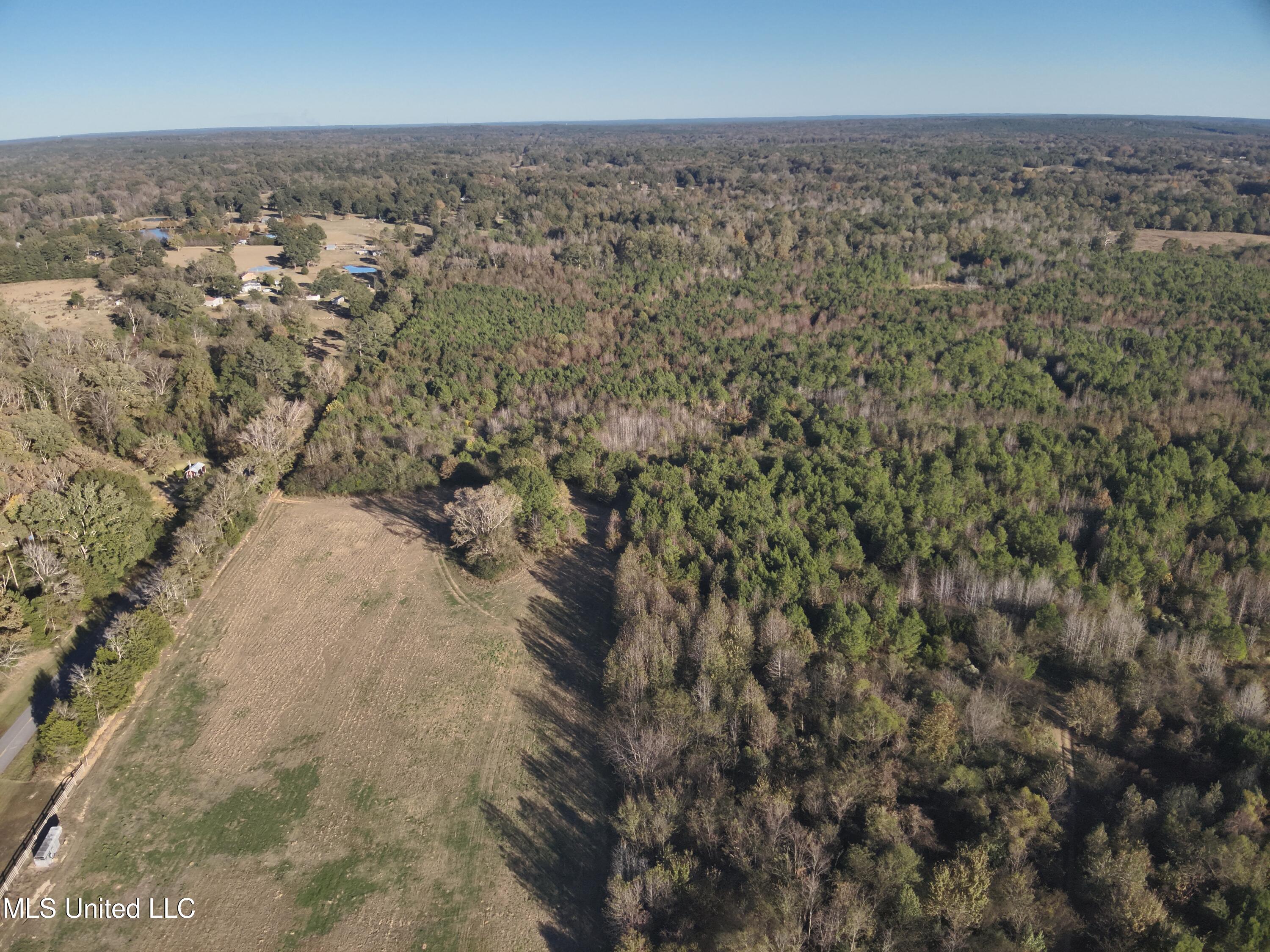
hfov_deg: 71.6
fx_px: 881
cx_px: 635
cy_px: 476
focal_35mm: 24
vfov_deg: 56.8
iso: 100
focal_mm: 4.4
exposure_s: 1/1000
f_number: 2.8
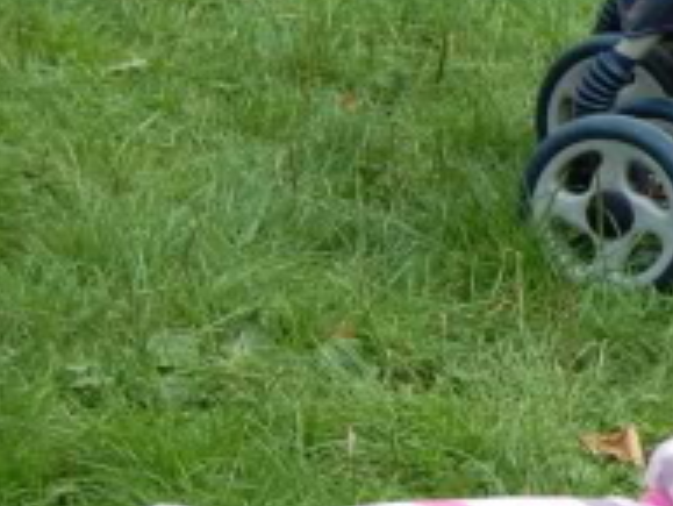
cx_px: 1302
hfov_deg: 10.3
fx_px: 3482
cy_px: 176
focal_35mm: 179
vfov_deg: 8.3
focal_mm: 30
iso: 280
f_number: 5.6
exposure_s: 1/125
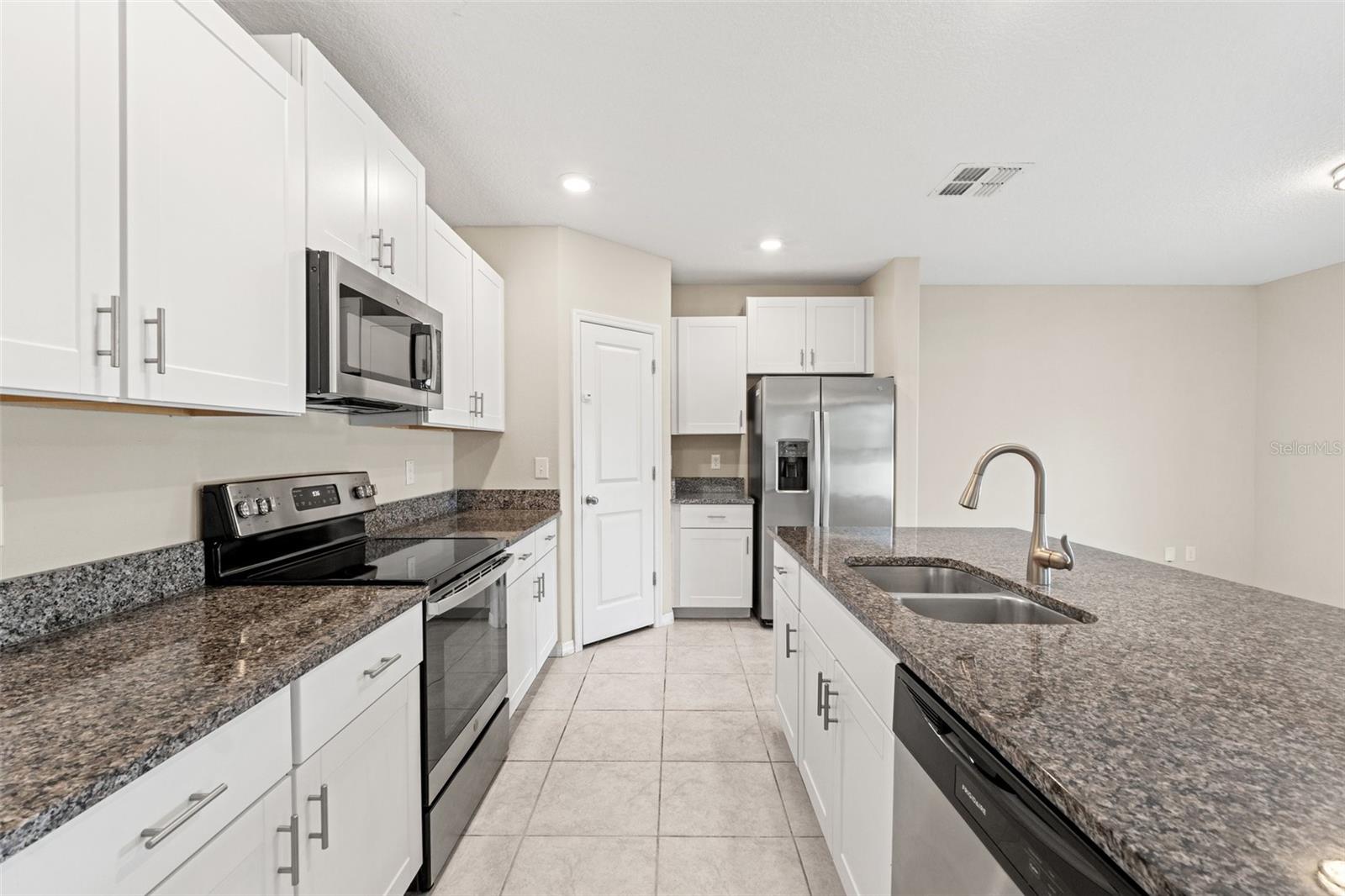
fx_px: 560
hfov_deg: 100.4
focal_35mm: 15
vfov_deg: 77.3
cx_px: 672
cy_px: 448
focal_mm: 10
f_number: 8
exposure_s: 1/5
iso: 400
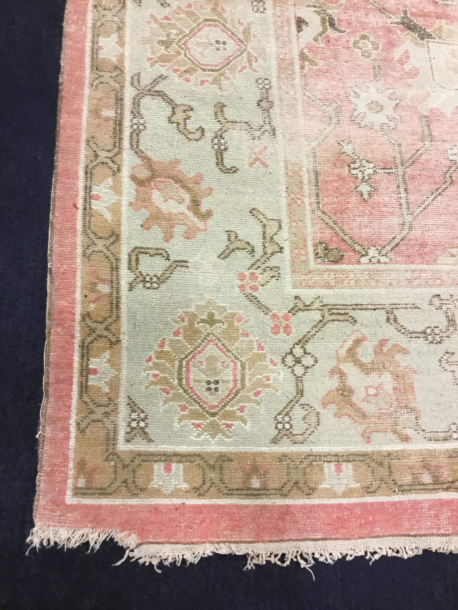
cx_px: 229
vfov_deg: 58.4
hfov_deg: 45.4
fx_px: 547
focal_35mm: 31
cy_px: 305
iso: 64
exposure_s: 1/30
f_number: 2.4
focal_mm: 3.3
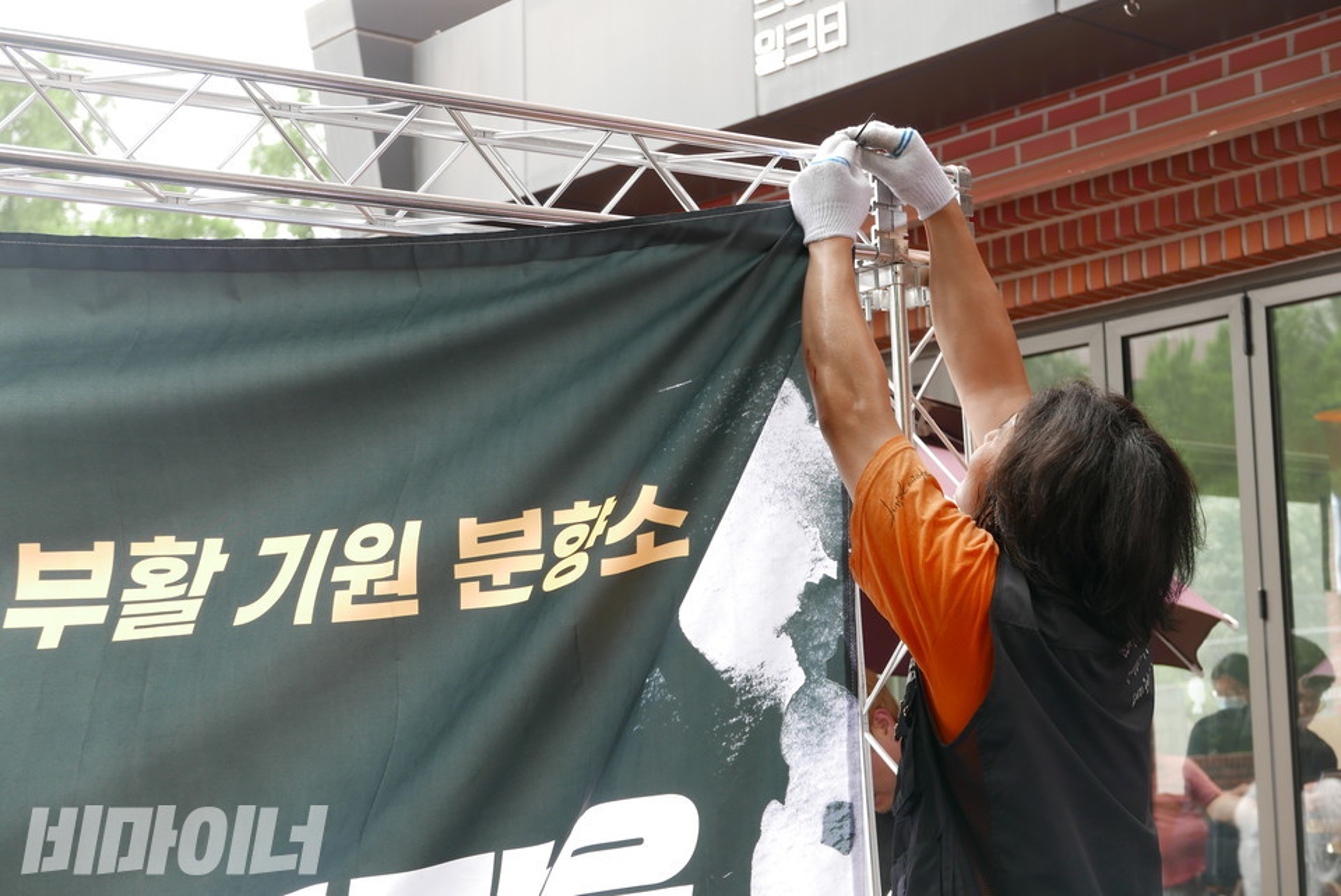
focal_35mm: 65
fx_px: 2423
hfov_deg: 30.9
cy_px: 448
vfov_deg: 21.0
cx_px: 670
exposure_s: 1/125
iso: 200
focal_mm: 29.3
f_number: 4
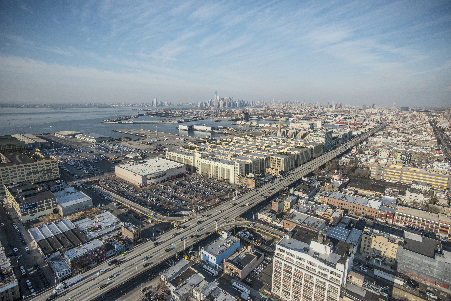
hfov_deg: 90.0
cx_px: 226
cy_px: 150
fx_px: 226
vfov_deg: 67.4
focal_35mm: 18
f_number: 5.6
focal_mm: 18
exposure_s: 1/3200
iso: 500
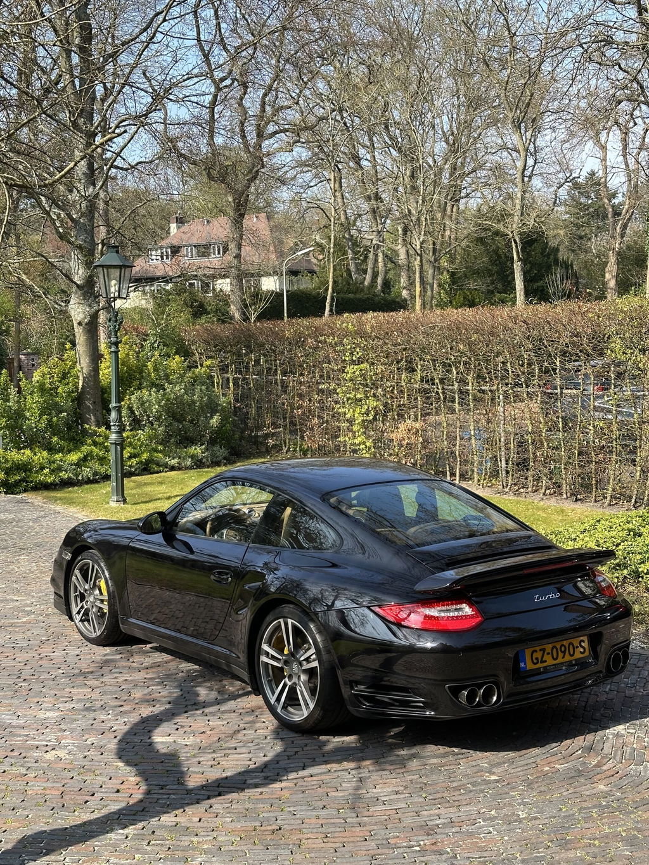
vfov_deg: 39.7
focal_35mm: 48
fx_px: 1200
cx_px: 324
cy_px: 432
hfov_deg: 30.3
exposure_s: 1/1339
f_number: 1.78
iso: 64
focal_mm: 6.86
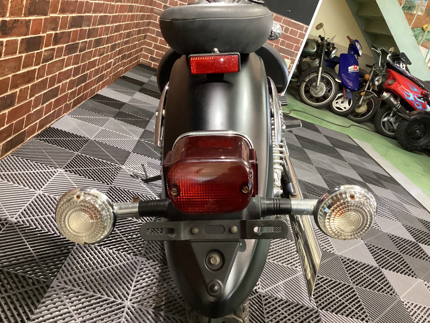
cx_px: 215
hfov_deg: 58.4
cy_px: 162
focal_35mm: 31
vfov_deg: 45.4
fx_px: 385
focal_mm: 3.3
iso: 400
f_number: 2.4
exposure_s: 1/40
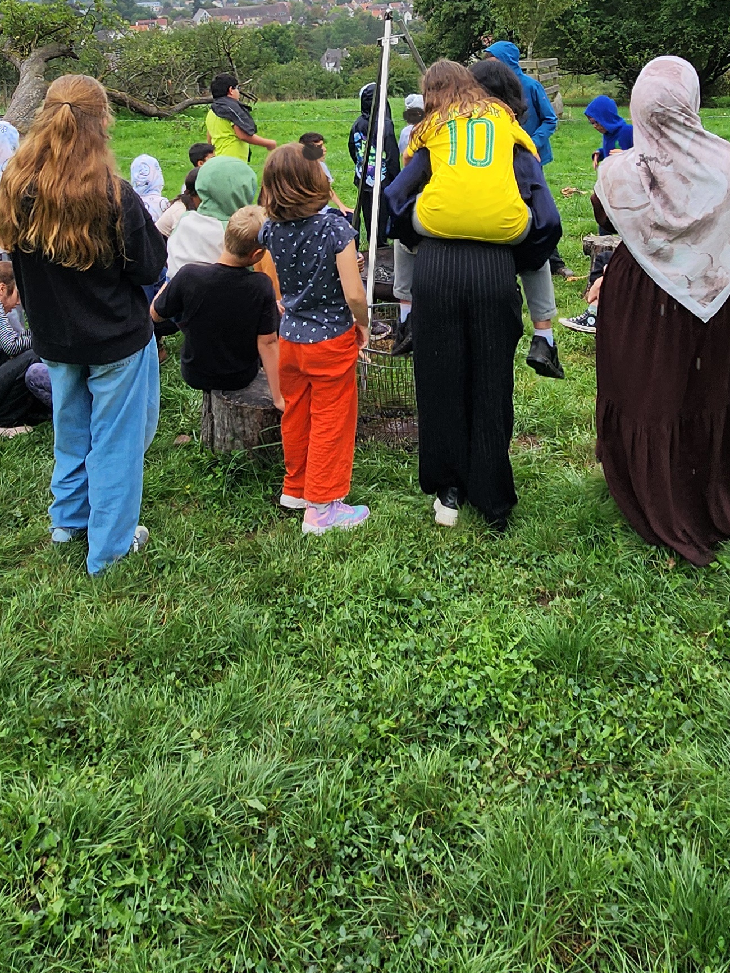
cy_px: 113
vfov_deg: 53.2
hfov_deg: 46.8
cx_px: 371
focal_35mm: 30
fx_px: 843
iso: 50
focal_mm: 2.2
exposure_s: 1/769
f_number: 2.2
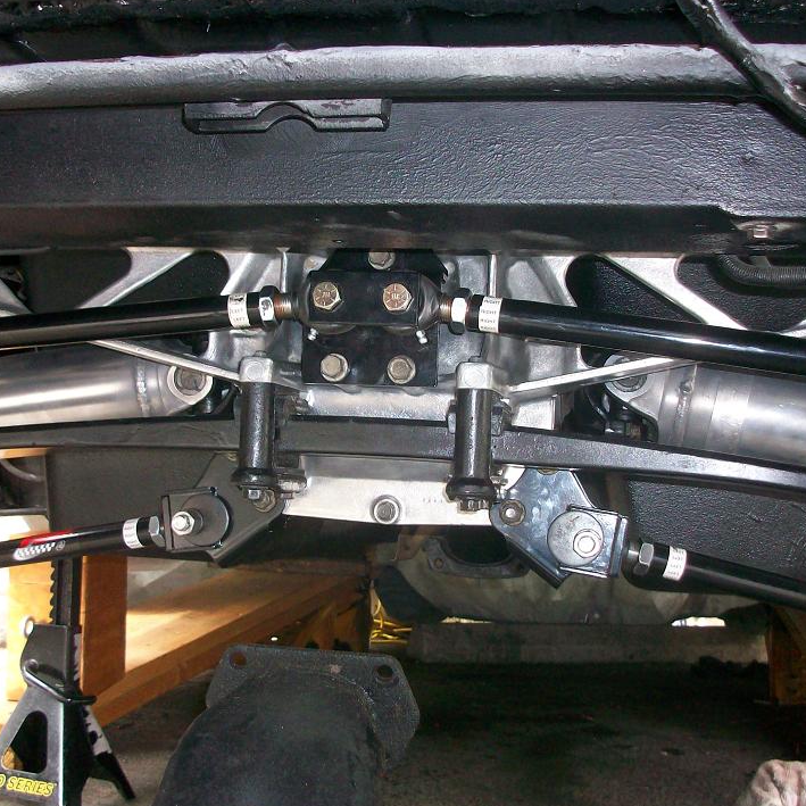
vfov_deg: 39.2
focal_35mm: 43
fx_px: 1133
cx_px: 405
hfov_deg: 39.2
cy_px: 410
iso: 160
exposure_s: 1/60
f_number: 2.8
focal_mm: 5.7
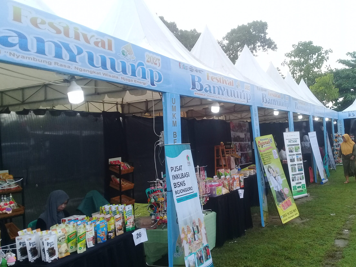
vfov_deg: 39.6
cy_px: 145
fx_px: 370
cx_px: 202
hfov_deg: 51.2
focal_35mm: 36
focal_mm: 3.3
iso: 50
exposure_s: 1/323
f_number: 2.2
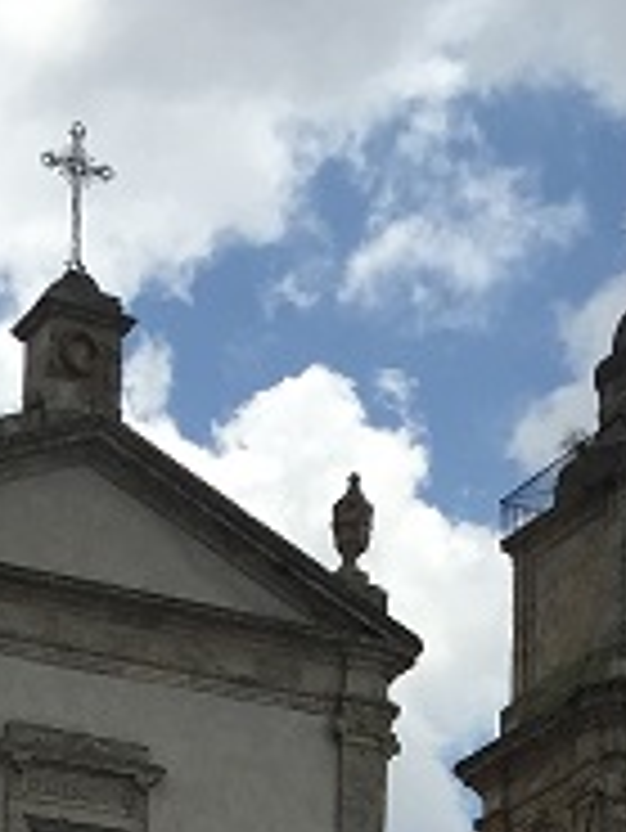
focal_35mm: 128
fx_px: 3083
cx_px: 189
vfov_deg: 13.4
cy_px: 1606
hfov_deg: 11.6
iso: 32
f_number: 2.2
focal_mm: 4.15
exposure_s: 1/2825
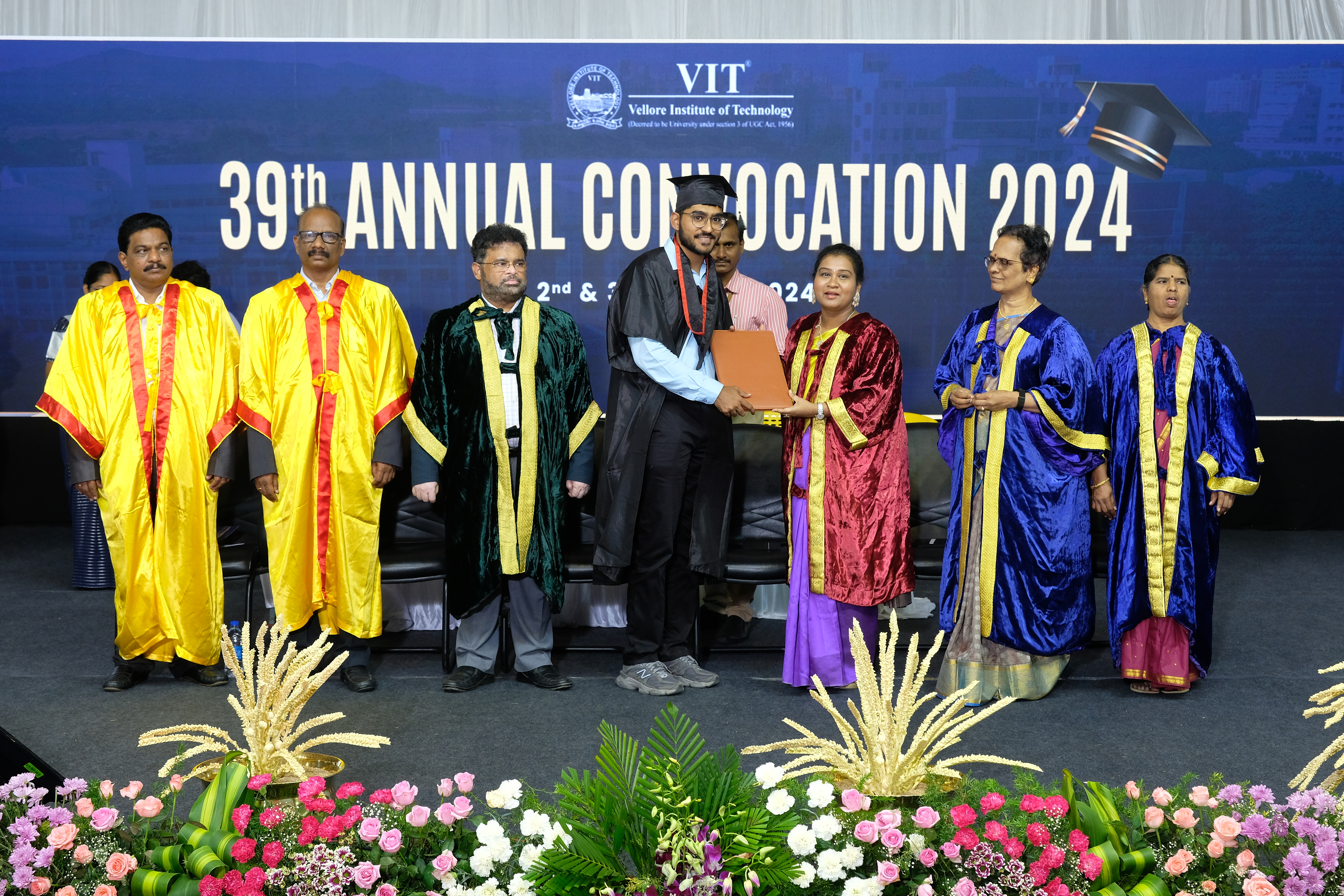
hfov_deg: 37.5
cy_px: 448
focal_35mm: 53
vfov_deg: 25.5
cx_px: 672
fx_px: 1979
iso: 1250
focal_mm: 35.3
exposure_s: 1/125
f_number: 6.4
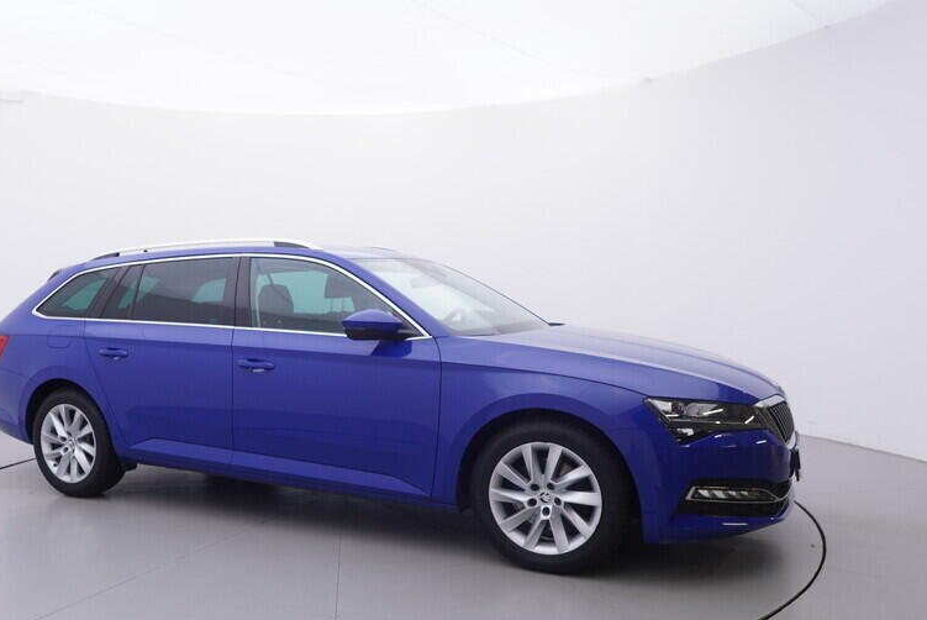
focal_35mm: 31
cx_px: 343
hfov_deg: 59.9
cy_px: 383
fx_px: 791
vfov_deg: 42.5
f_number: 5
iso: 200
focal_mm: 15
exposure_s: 1/80
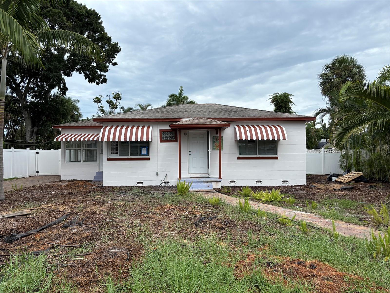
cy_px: 146
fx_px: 293
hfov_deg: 67.3
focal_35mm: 26
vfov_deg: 53.1
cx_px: 195
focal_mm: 5.96
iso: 50
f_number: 1.6
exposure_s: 1/3311
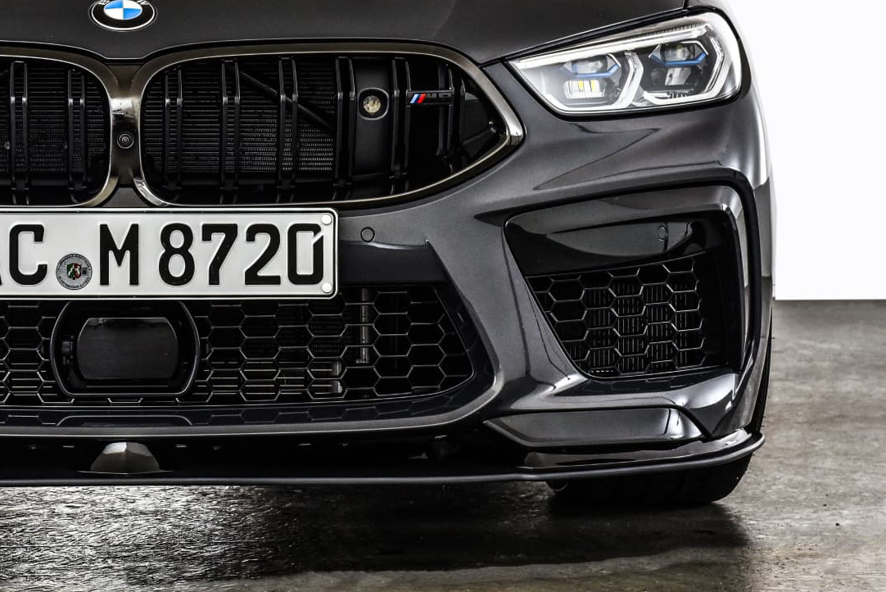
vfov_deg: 12.4
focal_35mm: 110
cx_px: 133
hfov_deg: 18.3
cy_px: 143
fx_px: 2709
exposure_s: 1/125
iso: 1250
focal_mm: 62
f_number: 11
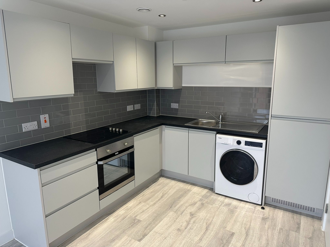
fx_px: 229
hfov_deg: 71.6
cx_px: 165
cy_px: 124
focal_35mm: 24
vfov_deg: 56.8
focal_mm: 6.86
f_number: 1.78
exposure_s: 1/100
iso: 200
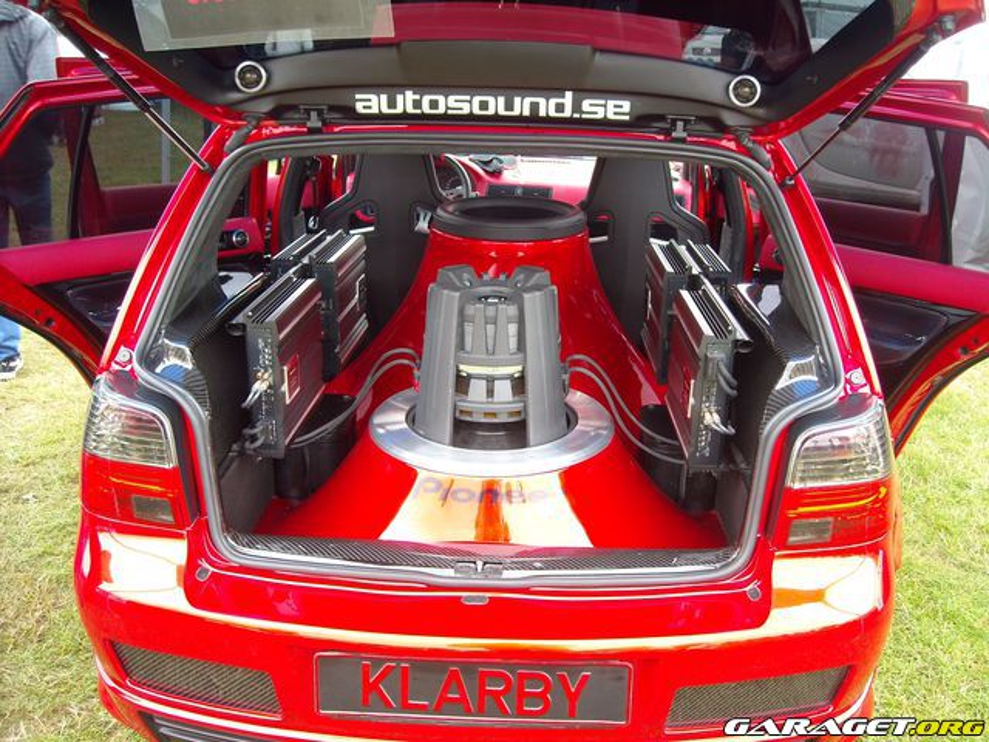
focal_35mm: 35
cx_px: 494
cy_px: 371
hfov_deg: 52.6
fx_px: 1000
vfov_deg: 40.7
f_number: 2.8
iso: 64
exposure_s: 1/30
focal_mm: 5.7
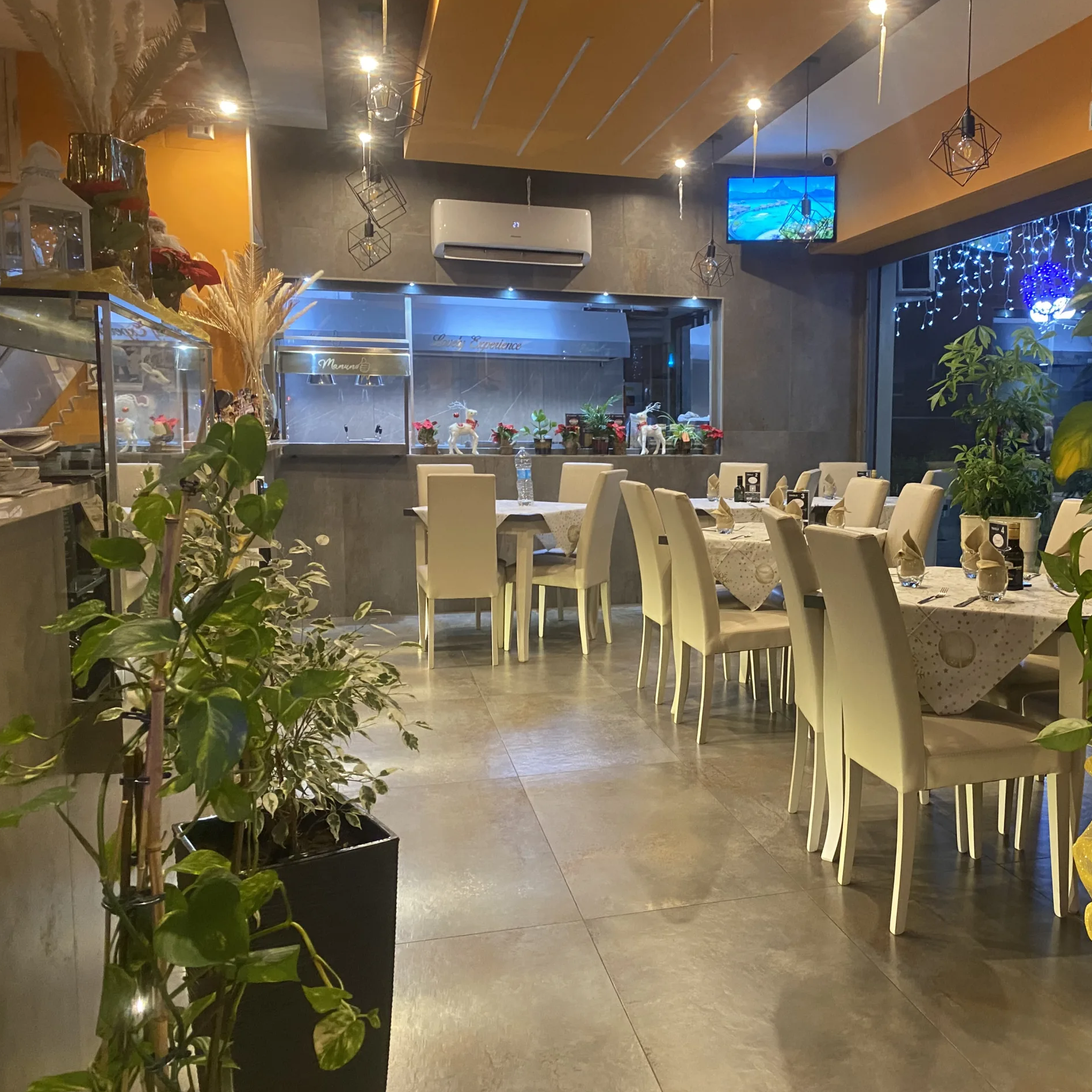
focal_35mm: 31
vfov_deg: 52.5
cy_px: 542
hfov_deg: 51.5
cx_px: 732
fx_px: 1106
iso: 400
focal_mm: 4.25
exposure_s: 1/50
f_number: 1.8
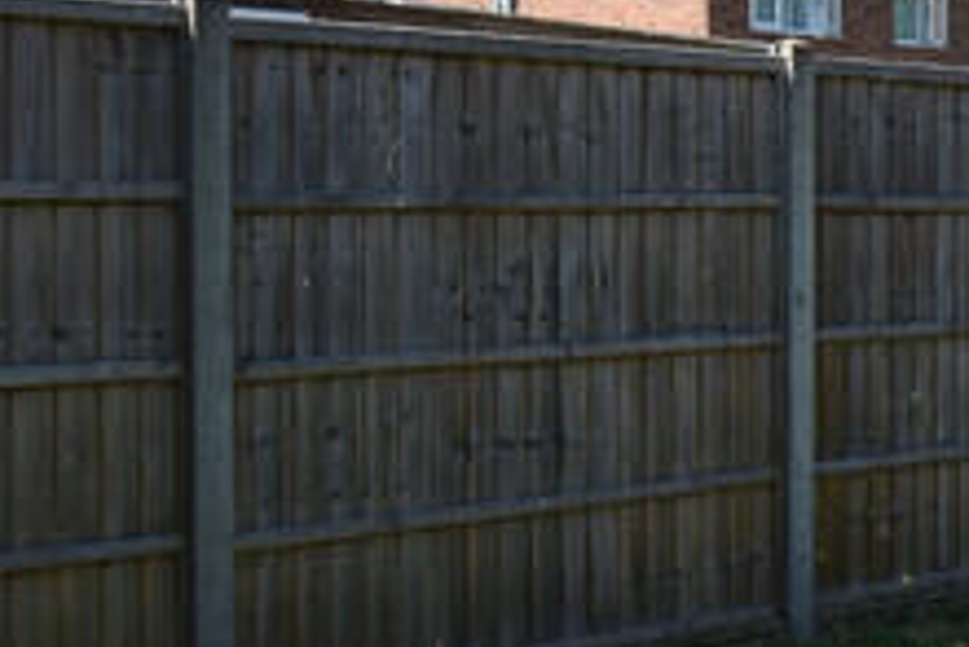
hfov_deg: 21.2
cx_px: 1467
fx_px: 2159
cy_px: 134
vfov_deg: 16.9
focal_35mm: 80
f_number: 8
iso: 140
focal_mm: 11.5
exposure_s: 1/250
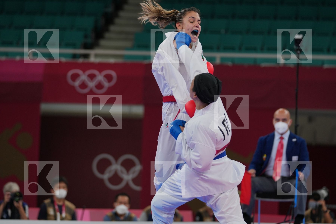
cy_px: 112
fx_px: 1885
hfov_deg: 10.2
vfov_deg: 6.8
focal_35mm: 202
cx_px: 168
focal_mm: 135
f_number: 2.8
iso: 400
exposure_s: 1/1000
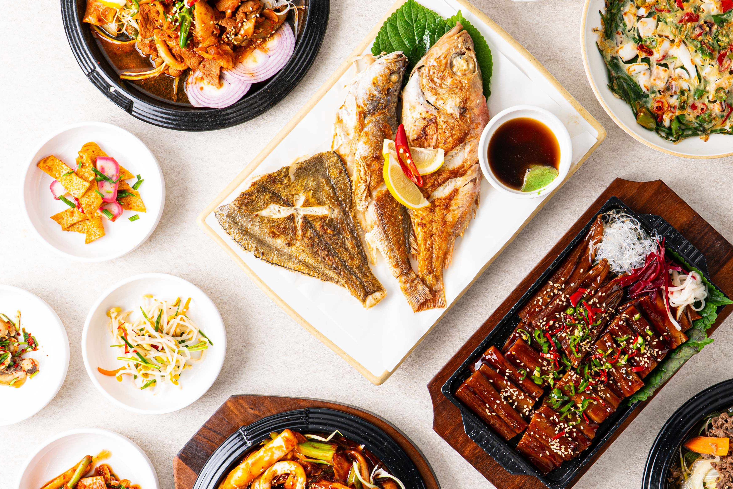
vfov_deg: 23.4
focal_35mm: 58
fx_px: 1181
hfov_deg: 34.1
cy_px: 269
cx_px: 505
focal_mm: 35
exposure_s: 1/125
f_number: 11
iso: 250
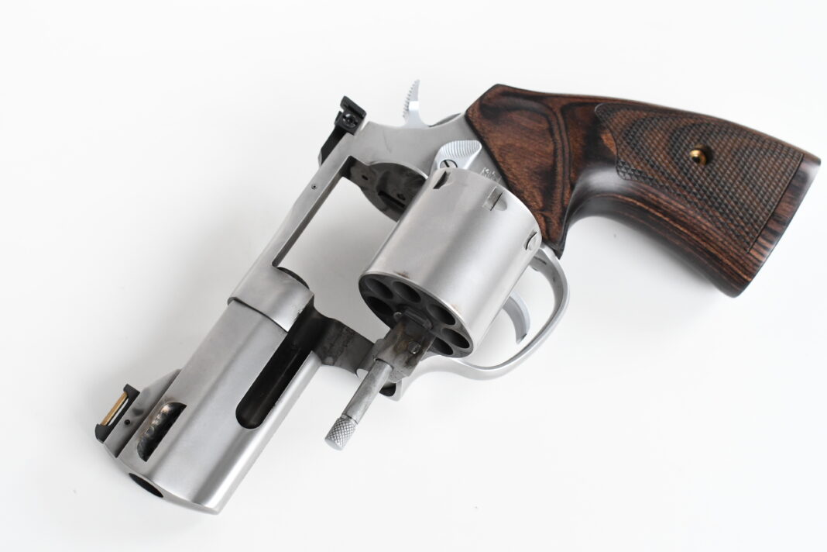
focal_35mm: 57
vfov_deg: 23.8
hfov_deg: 35.1
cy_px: 276
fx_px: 1309
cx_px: 414
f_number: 10
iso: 2000
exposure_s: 1/60
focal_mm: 38
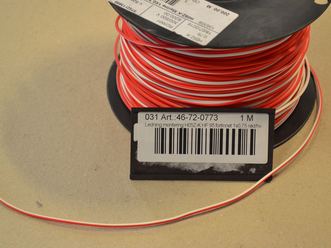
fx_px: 856
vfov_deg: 16.5
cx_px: 144
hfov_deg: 21.9
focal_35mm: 90
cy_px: 124
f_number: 5.6
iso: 400
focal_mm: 55
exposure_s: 1/20
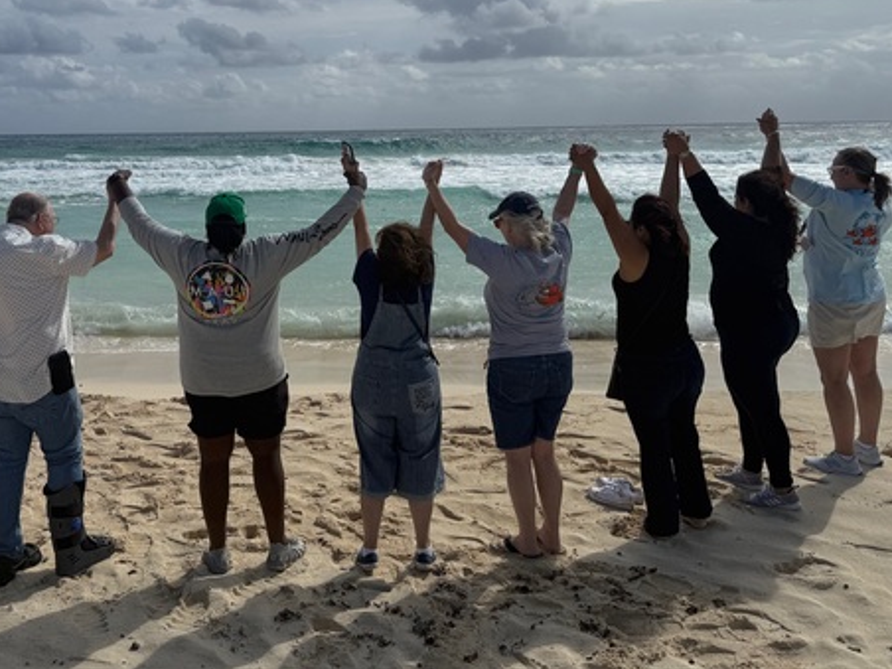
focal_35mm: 34
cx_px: 341
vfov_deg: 41.0
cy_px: 197
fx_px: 876
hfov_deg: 53.4
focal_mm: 6.76
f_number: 1.78
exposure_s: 1/14286
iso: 80
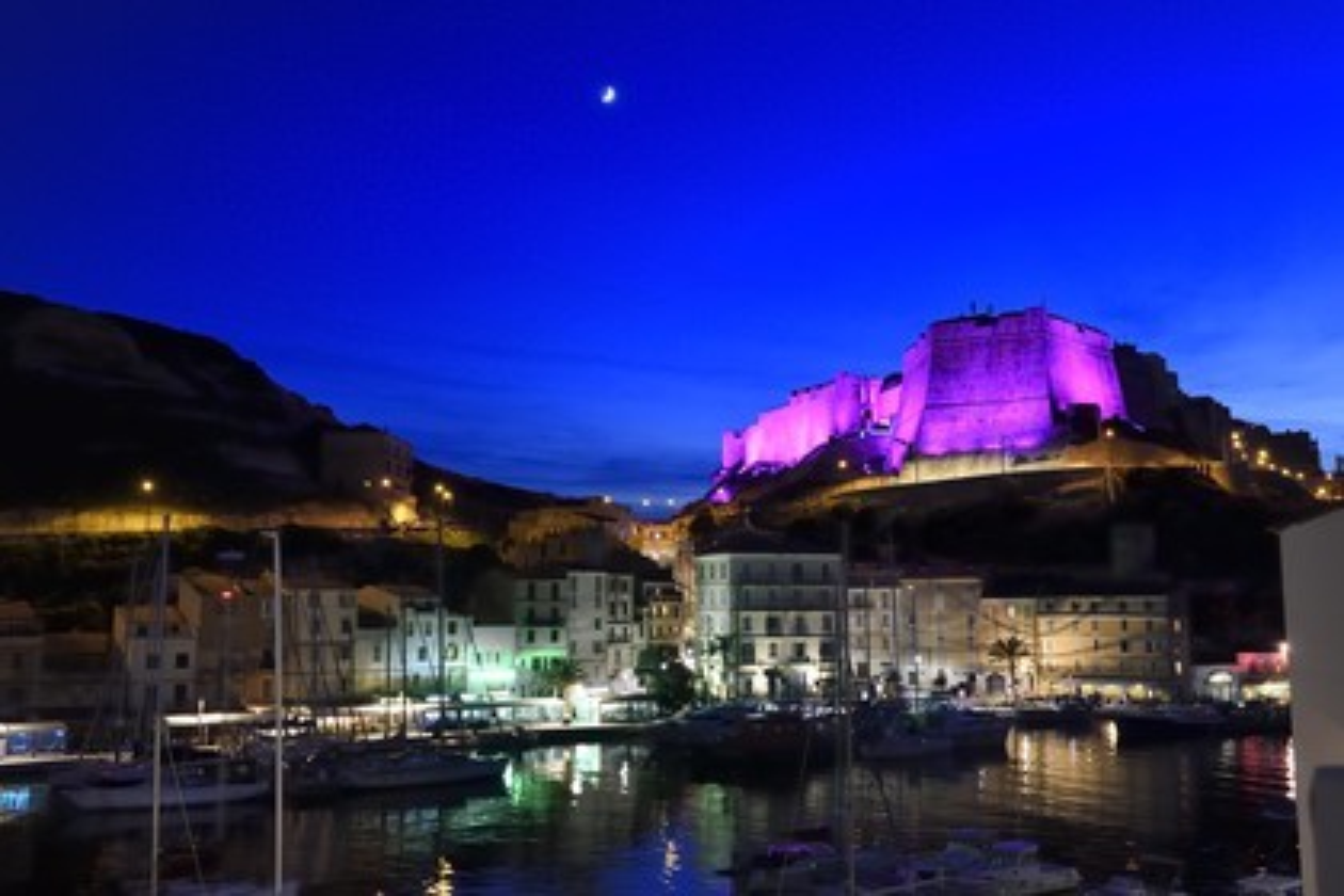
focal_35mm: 36
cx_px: 672
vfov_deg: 36.9
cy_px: 448
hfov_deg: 53.1
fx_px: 1344
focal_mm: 36
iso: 1600
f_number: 6.3
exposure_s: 1/3.33
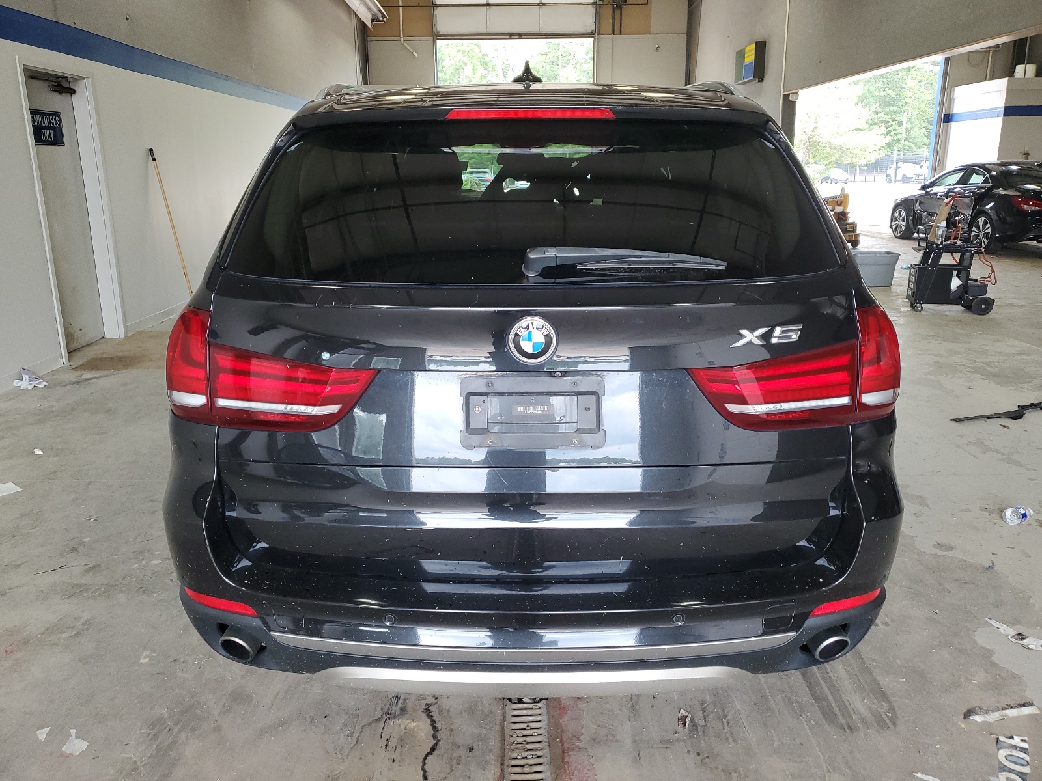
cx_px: 521
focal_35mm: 26
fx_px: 783
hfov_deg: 67.3
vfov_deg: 53.1
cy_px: 390
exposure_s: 1/120
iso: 86
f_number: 1.5
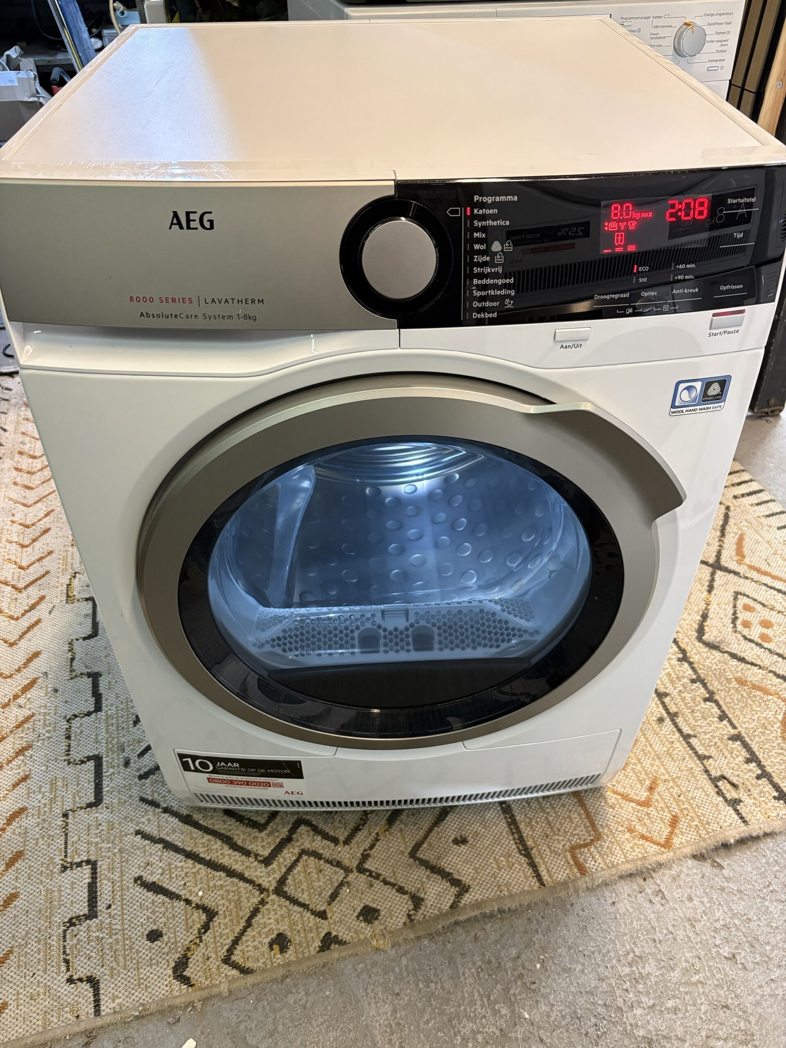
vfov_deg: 67.3
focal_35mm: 26
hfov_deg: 53.1
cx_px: 393
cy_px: 524
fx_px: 787
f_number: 1.6
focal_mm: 5.96
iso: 250
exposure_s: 1/50
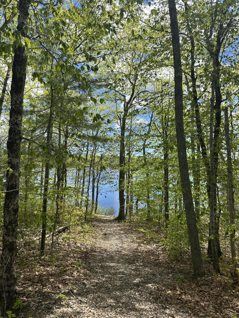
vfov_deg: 71.6
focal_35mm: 24
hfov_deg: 56.8
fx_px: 221
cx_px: 120
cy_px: 159
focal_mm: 6.86
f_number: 1.78
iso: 80
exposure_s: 1/2525
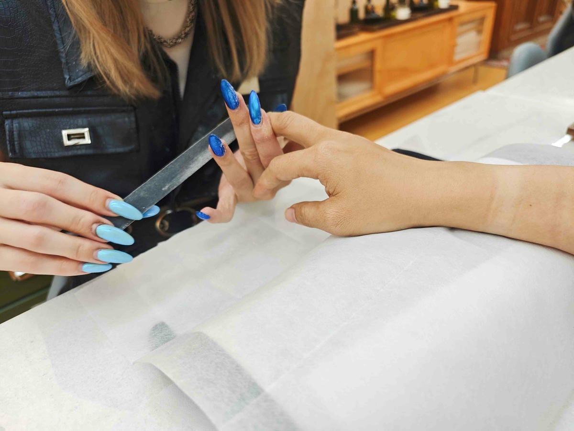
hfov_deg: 73.9
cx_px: 287
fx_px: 381
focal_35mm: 23
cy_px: 216
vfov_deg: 58.9
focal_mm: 8.72
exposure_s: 1/120
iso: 160
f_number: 2
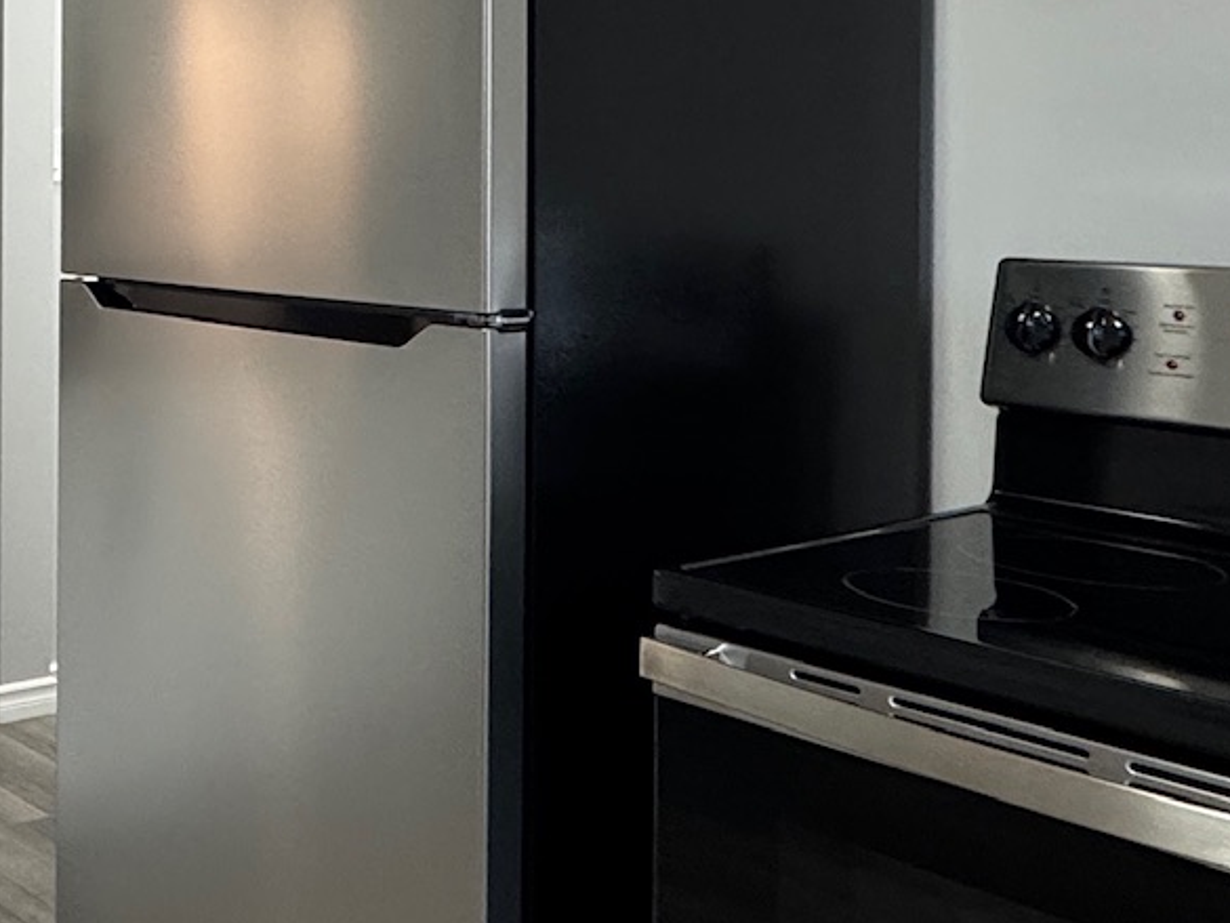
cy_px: 166
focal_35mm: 49
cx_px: -189
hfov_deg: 33.0
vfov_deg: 28.9
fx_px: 1741
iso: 250
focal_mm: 2.22
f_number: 2.2
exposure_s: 1/60
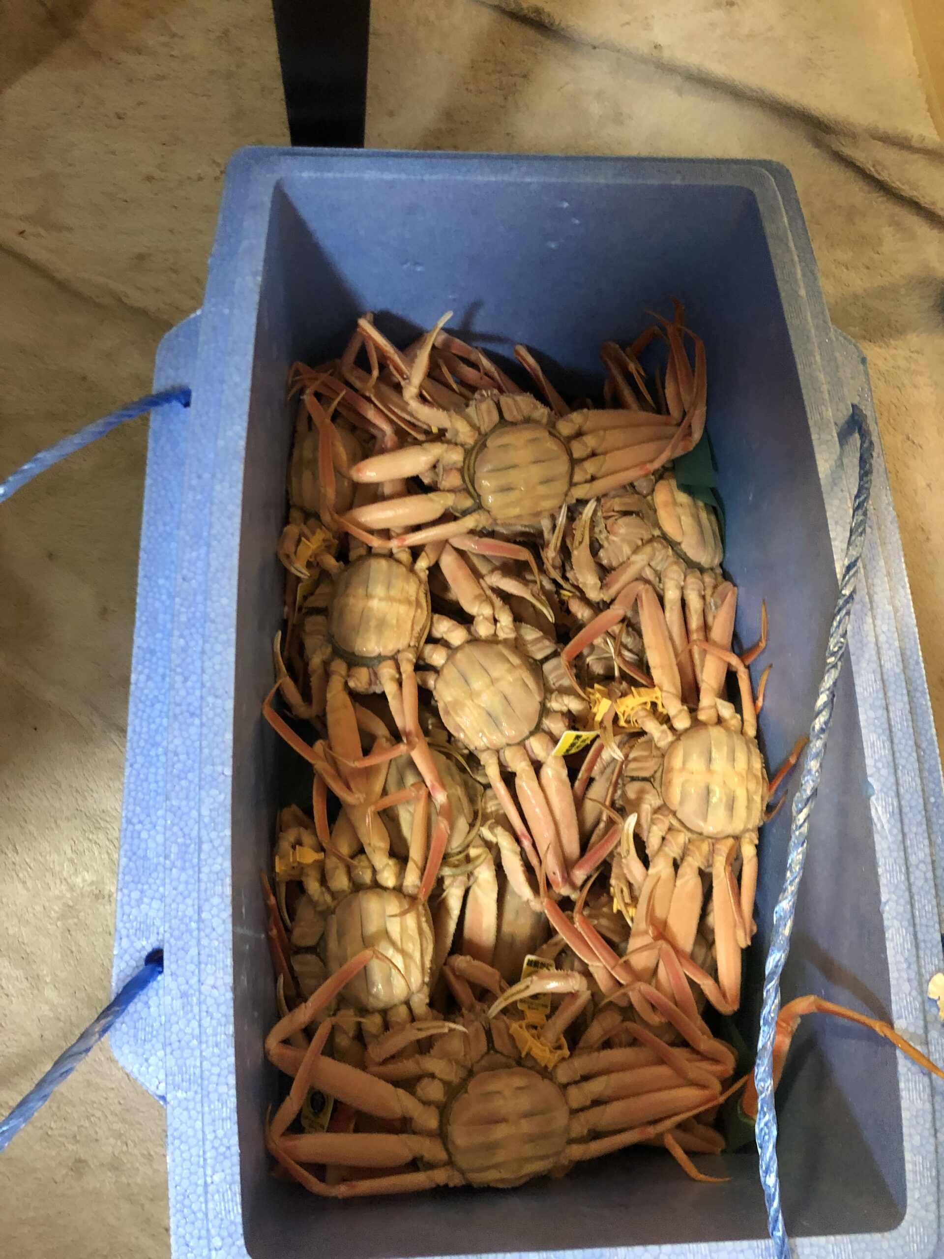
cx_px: 472
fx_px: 1018
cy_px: 630
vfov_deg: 63.4
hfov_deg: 49.7
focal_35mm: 28
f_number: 1.8
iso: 100
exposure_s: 1/5
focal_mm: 4
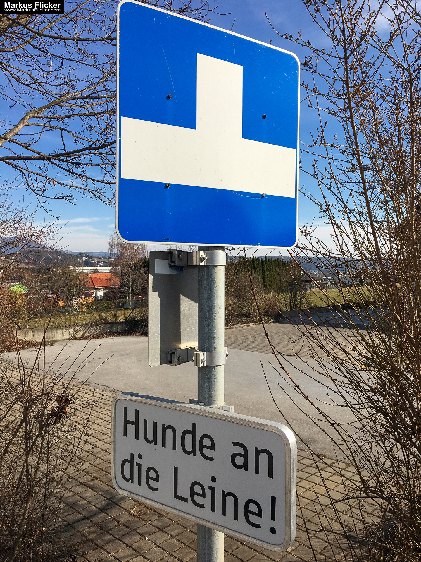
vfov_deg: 61.7
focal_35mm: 29
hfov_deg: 48.2
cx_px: 210
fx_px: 470
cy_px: 281
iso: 25
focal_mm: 4.15
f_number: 2.2
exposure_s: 1/1600
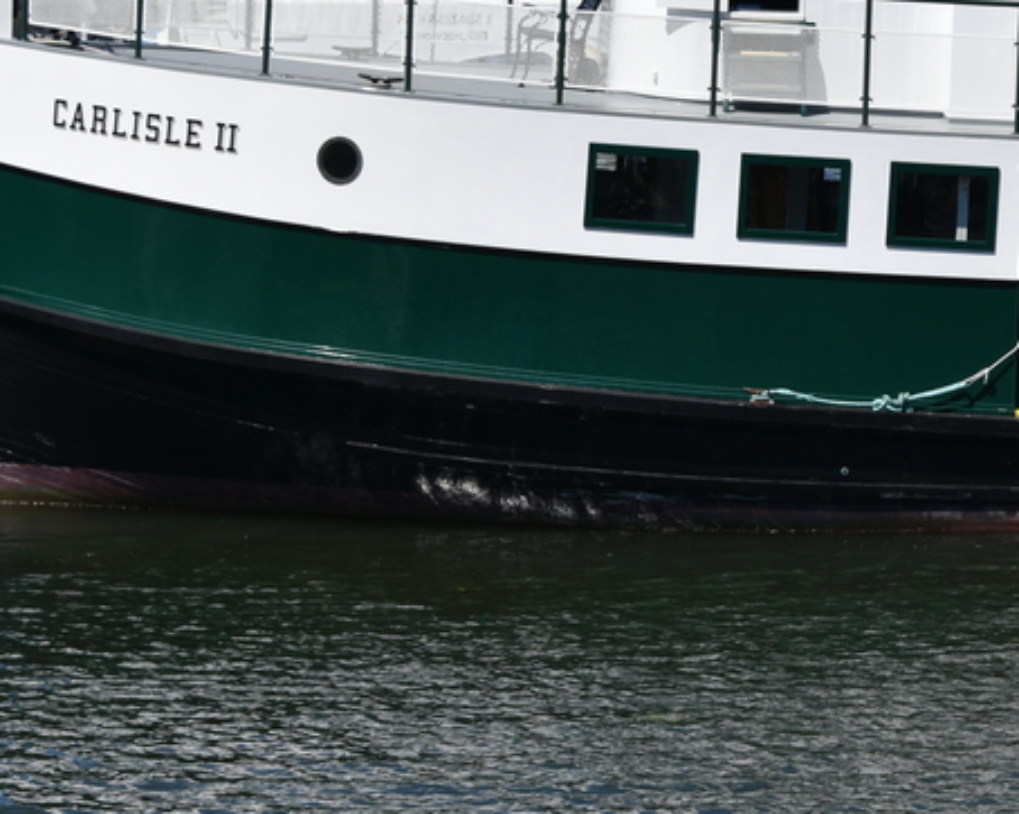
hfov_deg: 8.1
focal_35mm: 238
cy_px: 16
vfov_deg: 6.5
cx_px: 1174
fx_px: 7176
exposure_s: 1/320
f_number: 9
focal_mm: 90
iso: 100
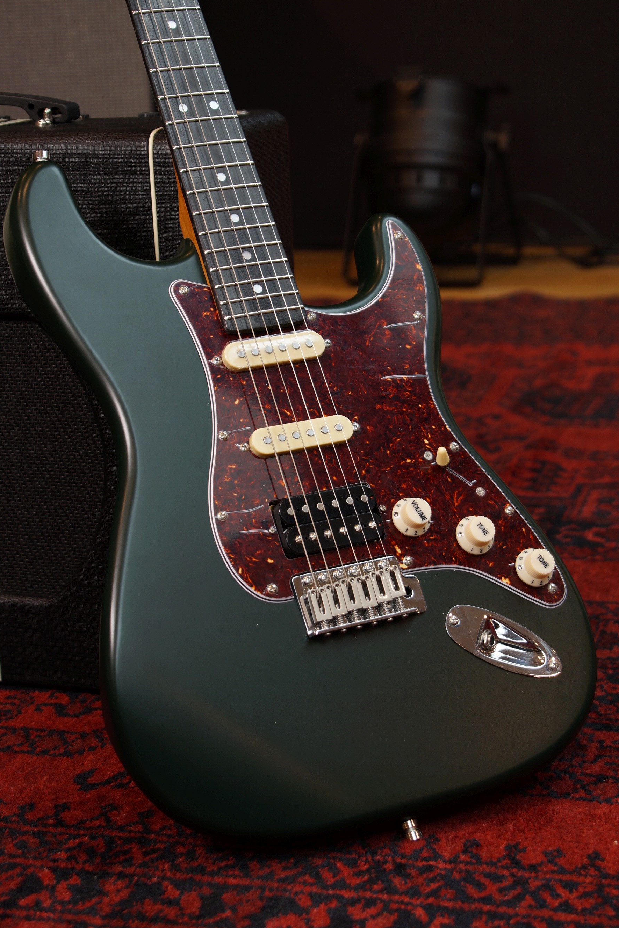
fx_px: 1793
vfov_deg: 29.0
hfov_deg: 19.6
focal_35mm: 70
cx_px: 301
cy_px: 453
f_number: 5
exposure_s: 1/15
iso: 100
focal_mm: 45
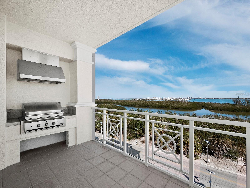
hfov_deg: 102.1
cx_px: 125
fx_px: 101
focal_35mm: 14
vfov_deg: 85.7
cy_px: 94
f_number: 11
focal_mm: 7
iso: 400
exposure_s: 1/125
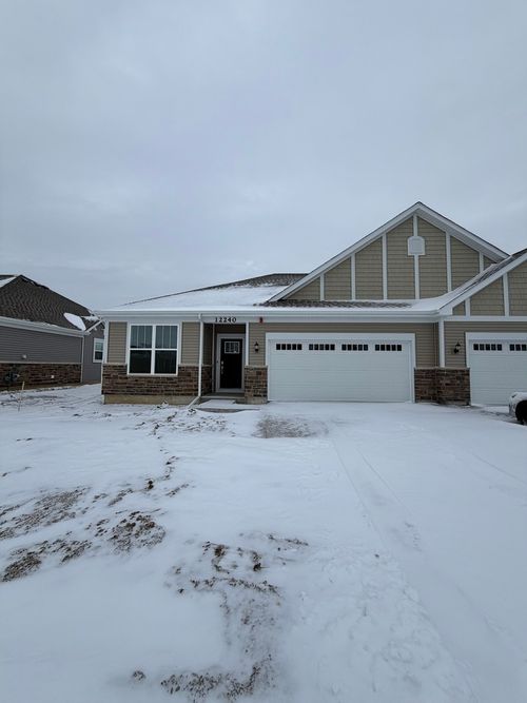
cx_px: 264
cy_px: 352
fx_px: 284
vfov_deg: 102.1
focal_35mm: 14
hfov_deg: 85.7
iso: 20
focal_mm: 2.22
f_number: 2.2
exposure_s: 1/779
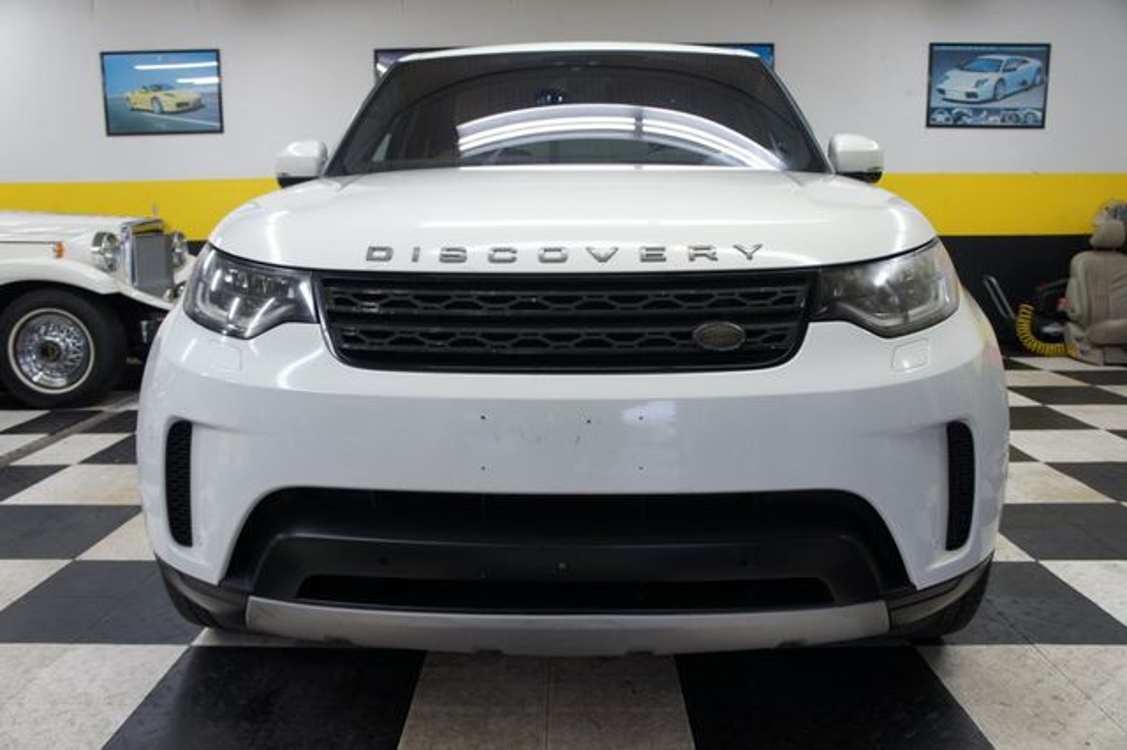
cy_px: 375
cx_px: 564
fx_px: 939
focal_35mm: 30
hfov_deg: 62.0
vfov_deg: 43.6
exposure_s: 1/30
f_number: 4
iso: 250
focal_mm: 20
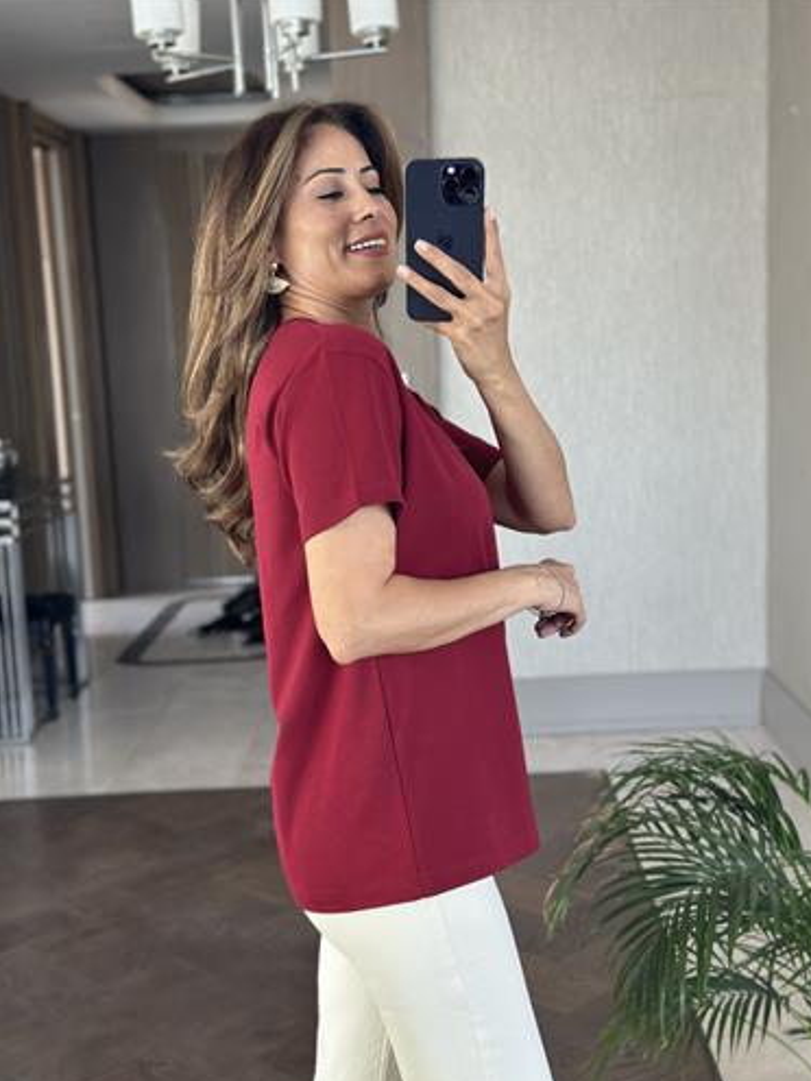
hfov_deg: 29.7
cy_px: 545
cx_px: 412
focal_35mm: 49
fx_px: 1531
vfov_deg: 38.9
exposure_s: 1/67
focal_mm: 6.86
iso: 125
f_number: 1.78
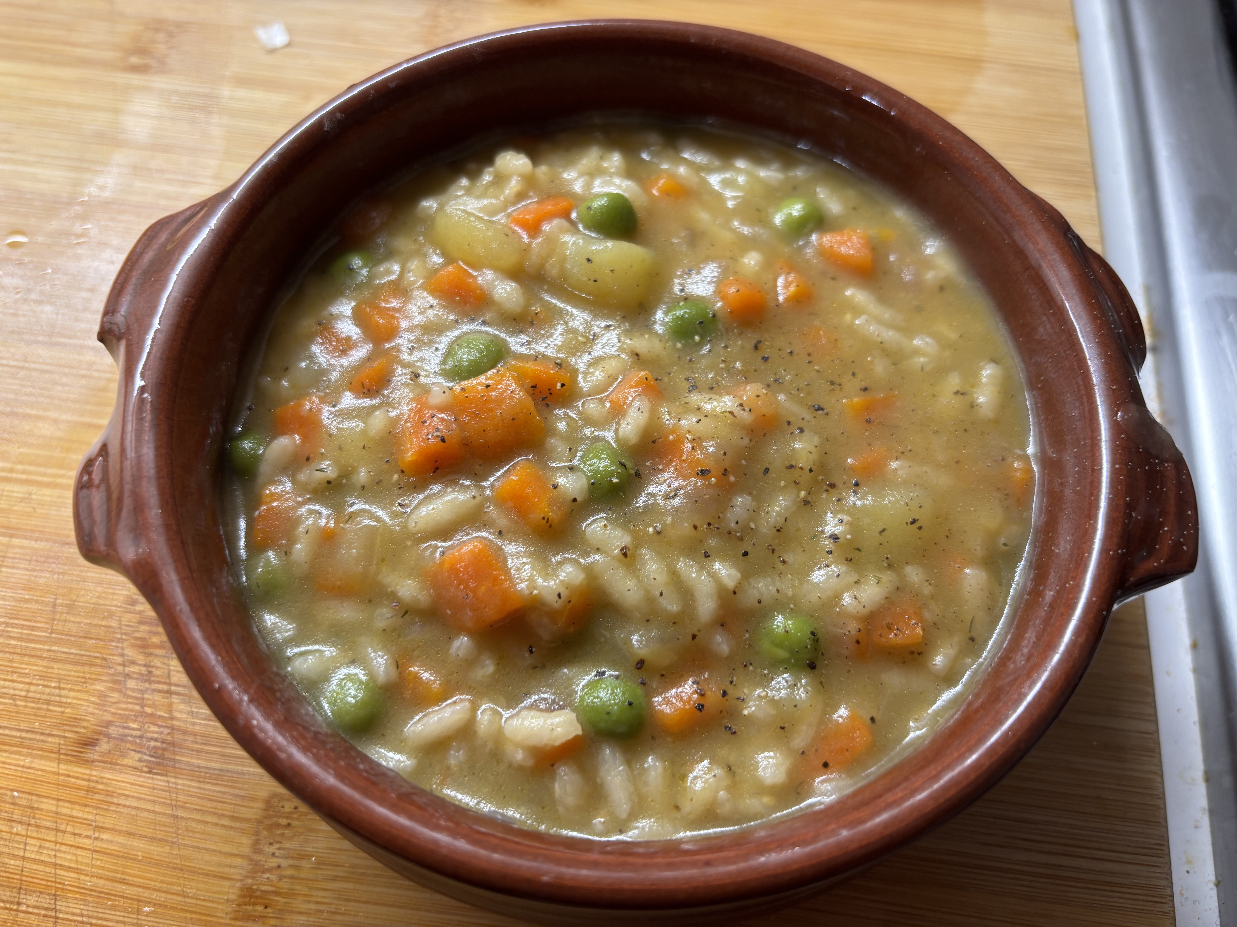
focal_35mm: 26
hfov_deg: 67.3
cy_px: 464
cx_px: 618
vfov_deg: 53.1
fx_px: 929
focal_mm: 5.96
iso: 80
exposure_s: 1/50
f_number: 1.6
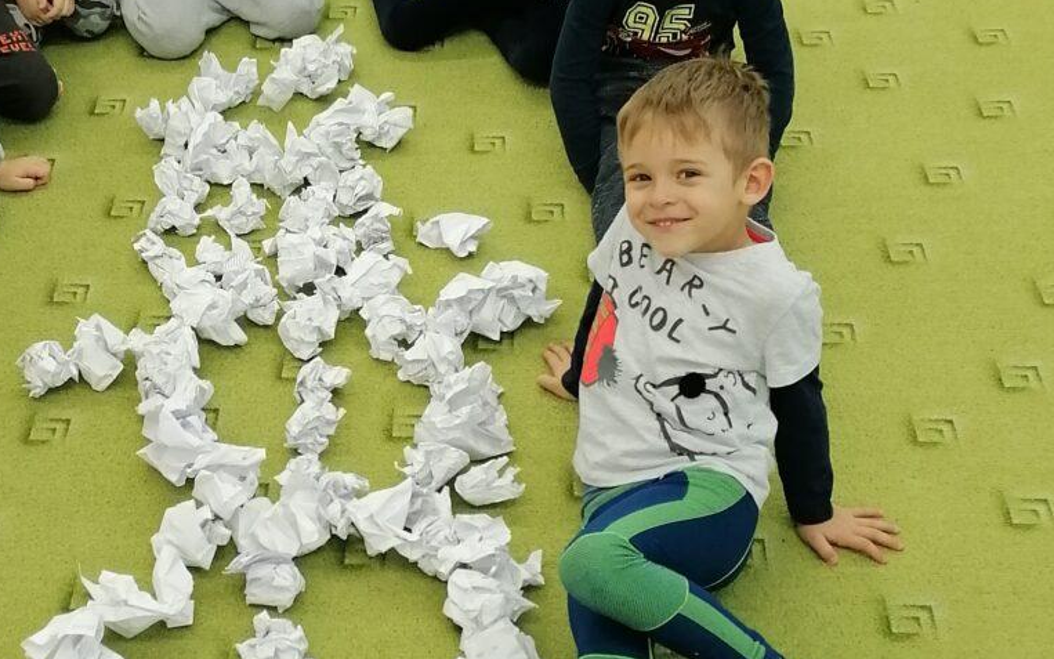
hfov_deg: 33.4
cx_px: 280
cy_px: 405
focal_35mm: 60
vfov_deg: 21.6
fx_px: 1724
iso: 160
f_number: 1.8
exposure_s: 1/50
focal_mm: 4.75
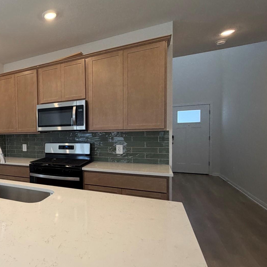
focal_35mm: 24
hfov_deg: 54.1
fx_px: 209
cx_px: 13
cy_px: 141
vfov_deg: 65.0
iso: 160
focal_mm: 2.22
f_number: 2.2
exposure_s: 1/120
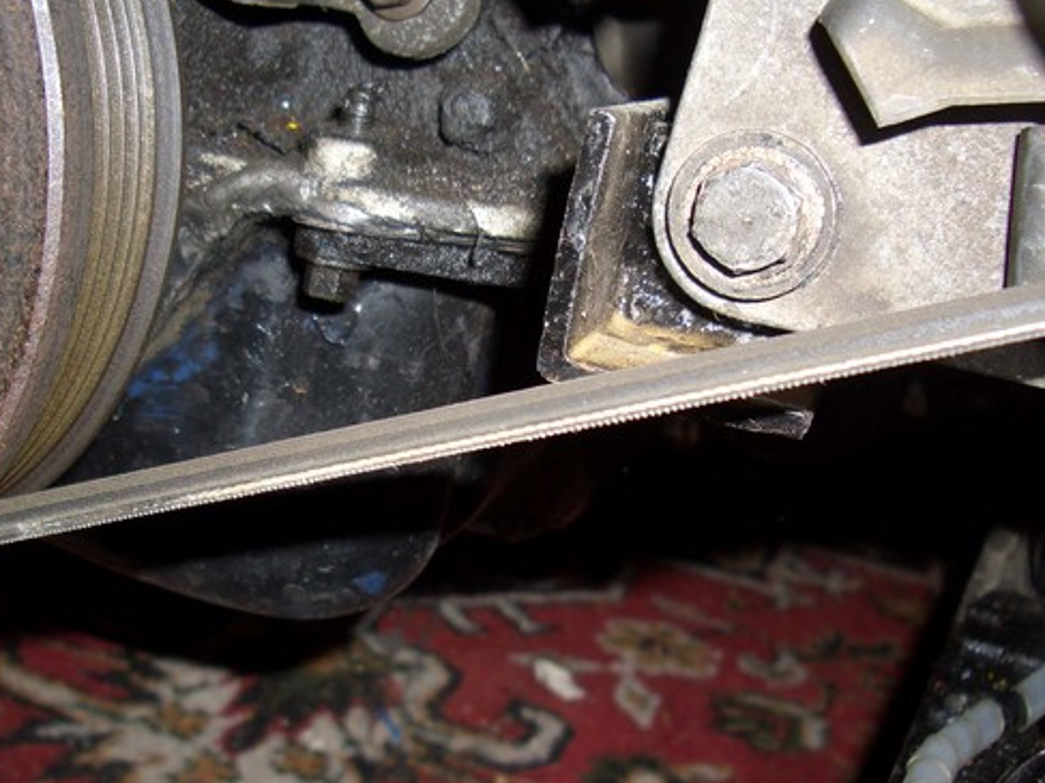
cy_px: 457
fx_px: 1388
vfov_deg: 31.4
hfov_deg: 41.2
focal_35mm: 46
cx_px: 455
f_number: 2.6
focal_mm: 5.8
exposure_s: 1/60
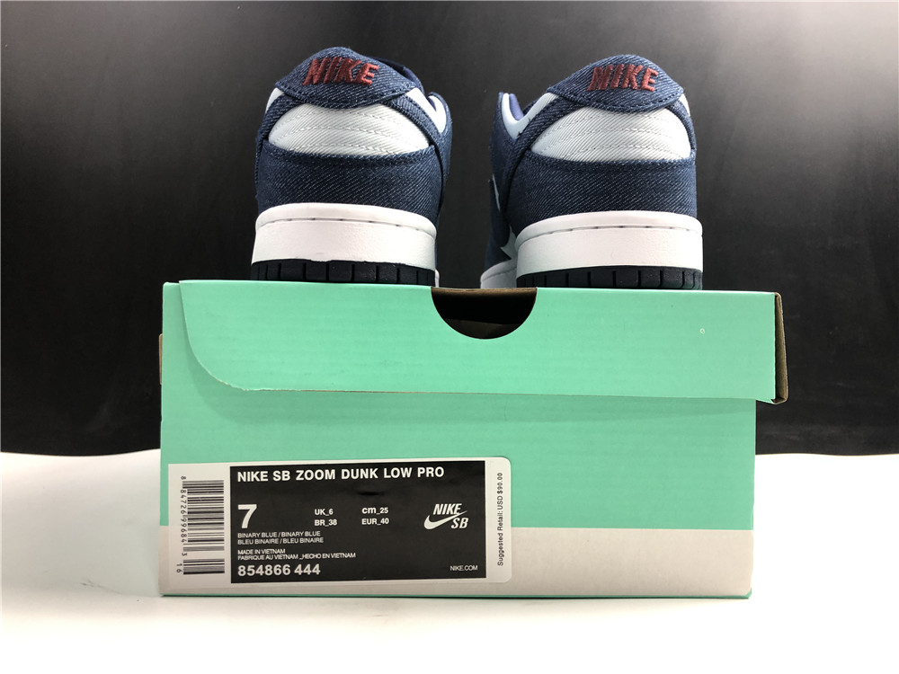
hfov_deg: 63.4
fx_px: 727
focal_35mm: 28
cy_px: 337
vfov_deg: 49.7
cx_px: 450
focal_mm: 4
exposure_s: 1/33
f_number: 1.8
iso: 32
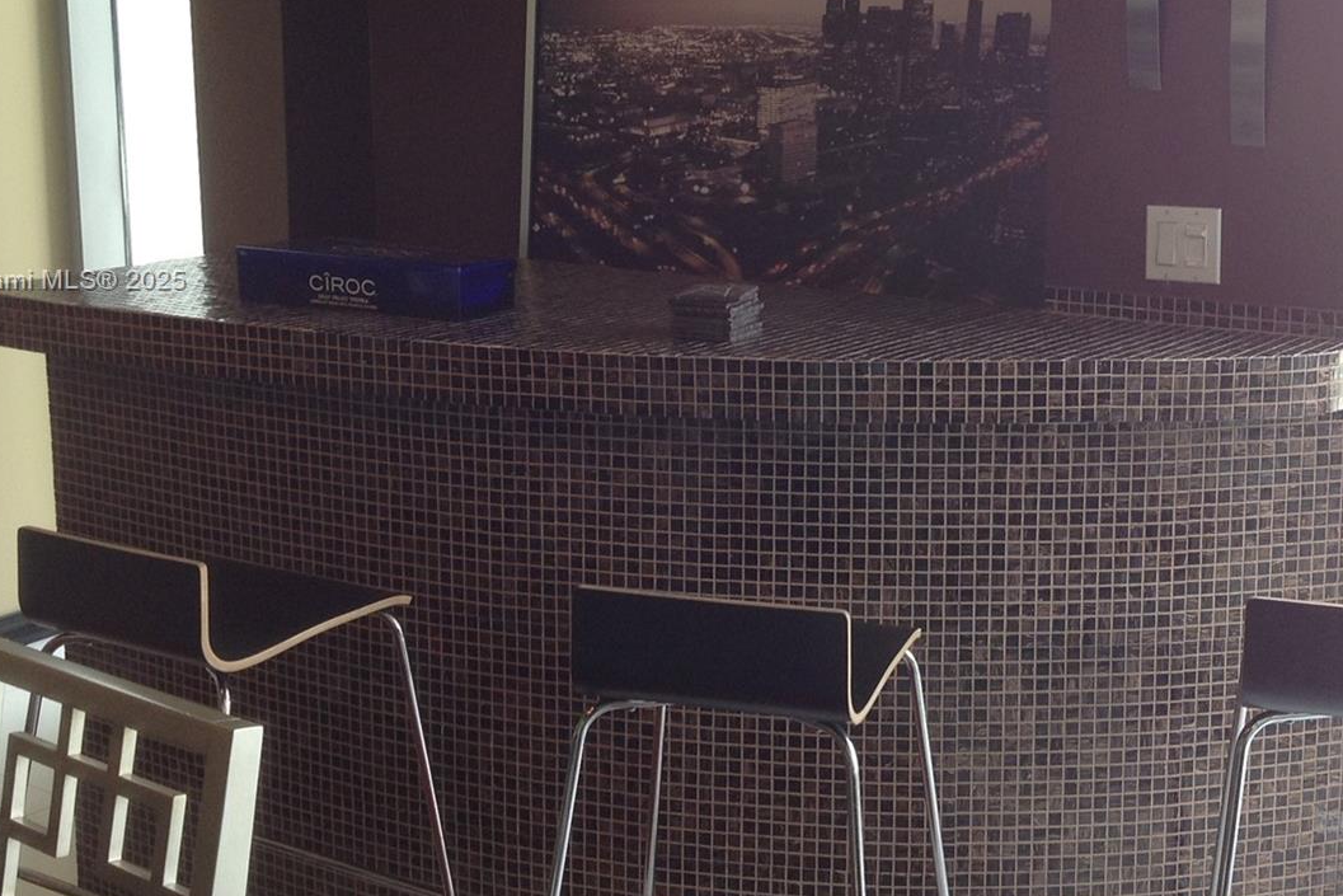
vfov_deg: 24.5
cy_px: 282
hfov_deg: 36.1
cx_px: 795
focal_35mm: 55
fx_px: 2052
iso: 50
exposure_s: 1/60
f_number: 2.4
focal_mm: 4.28
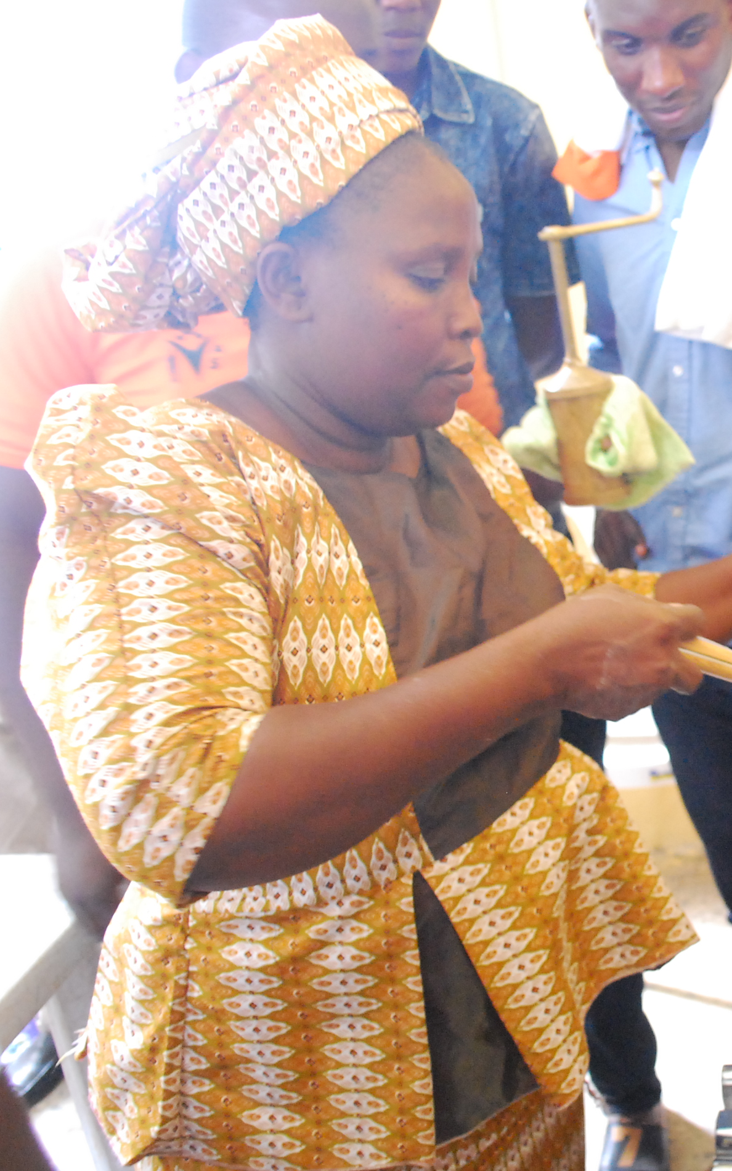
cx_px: 744
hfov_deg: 28.5
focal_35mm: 42
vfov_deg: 47.2
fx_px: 1341
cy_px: 574
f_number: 3.5
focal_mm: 18
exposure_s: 1/25
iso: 1600
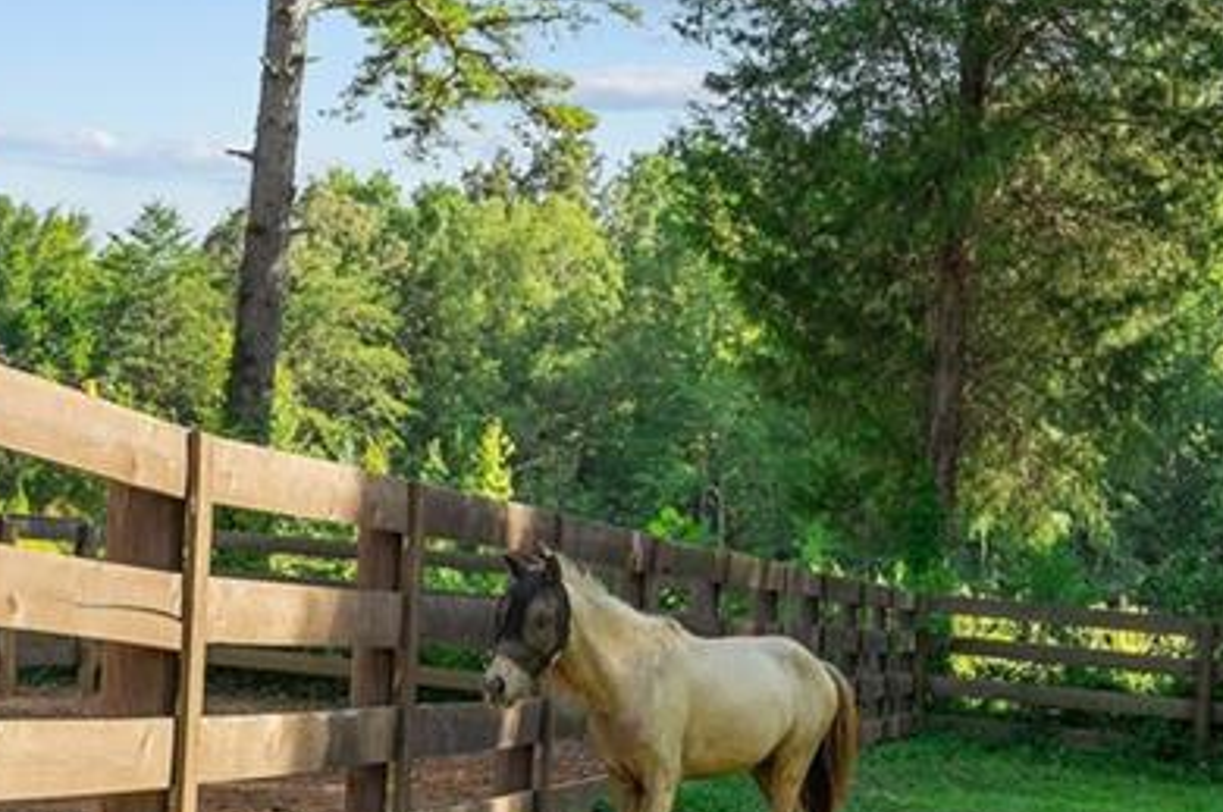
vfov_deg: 12.9
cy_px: 723
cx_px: 608
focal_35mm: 105
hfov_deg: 19.5
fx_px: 3563
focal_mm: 40
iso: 250
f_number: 8
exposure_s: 1/250
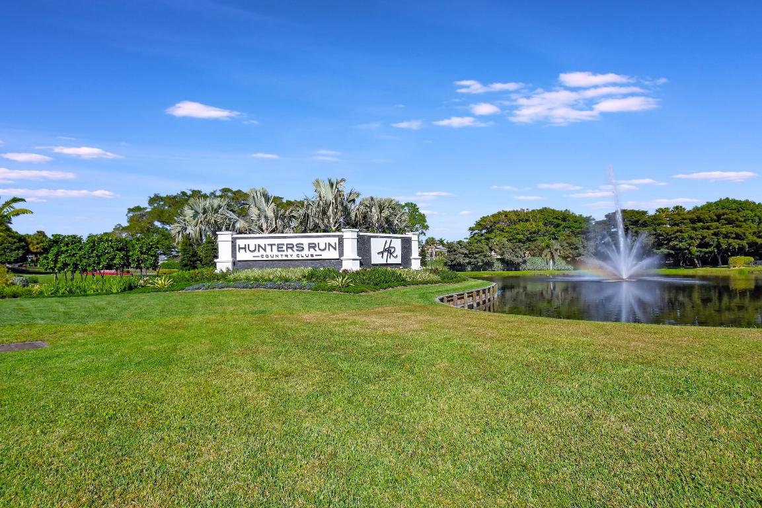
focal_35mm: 18
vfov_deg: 67.4
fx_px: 381
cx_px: 381
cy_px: 254
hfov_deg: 90.0
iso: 640
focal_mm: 12
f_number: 8
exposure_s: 1/3200
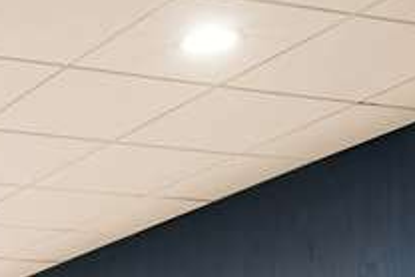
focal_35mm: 108
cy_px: 639
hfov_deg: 15.8
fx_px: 1246
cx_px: -352
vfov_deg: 11.0
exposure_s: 1/8
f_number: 8
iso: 400
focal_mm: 15
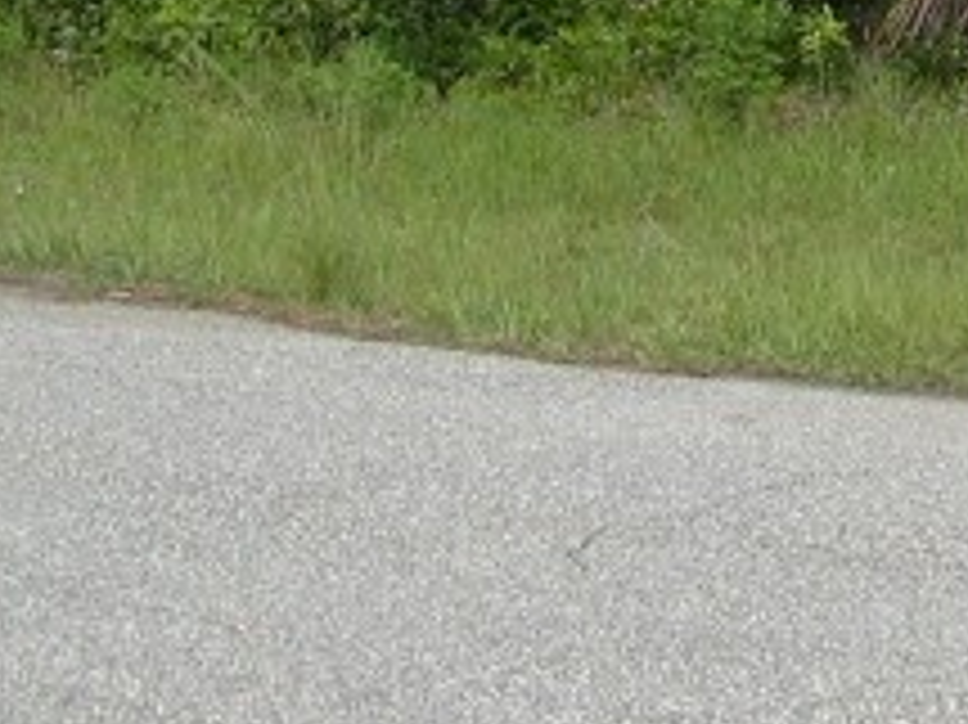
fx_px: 4667
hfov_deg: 10.9
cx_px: 1891
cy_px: -877
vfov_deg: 8.3
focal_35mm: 167
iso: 80
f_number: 2.8
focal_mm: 7.8
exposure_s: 1/1000
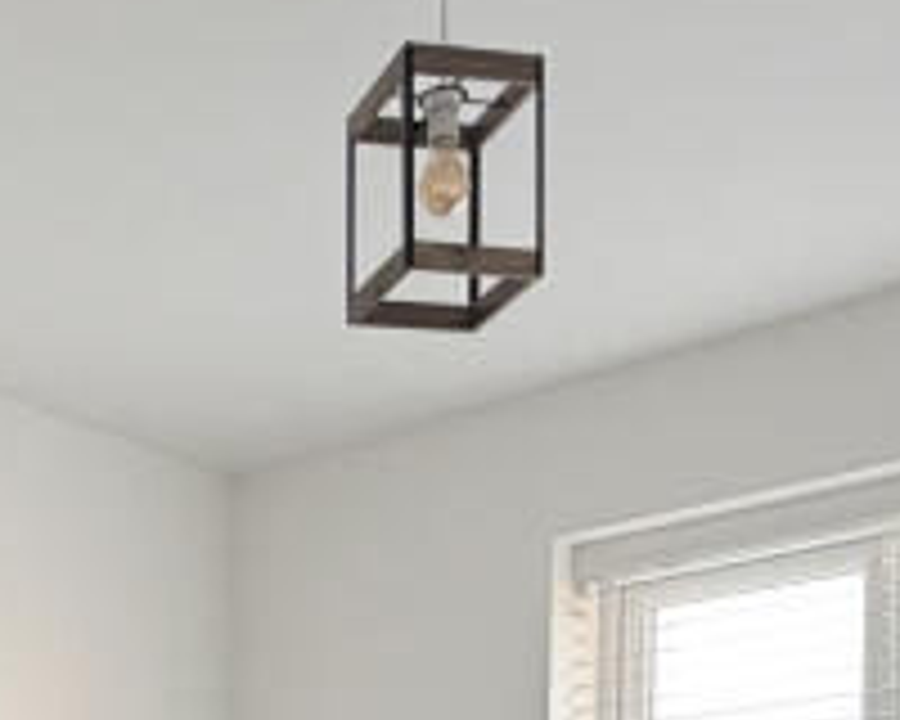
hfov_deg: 25.7
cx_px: -18
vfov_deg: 18.9
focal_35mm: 70
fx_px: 1865
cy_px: 1120
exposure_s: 1/115
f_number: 2.2
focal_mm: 2.22
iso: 320
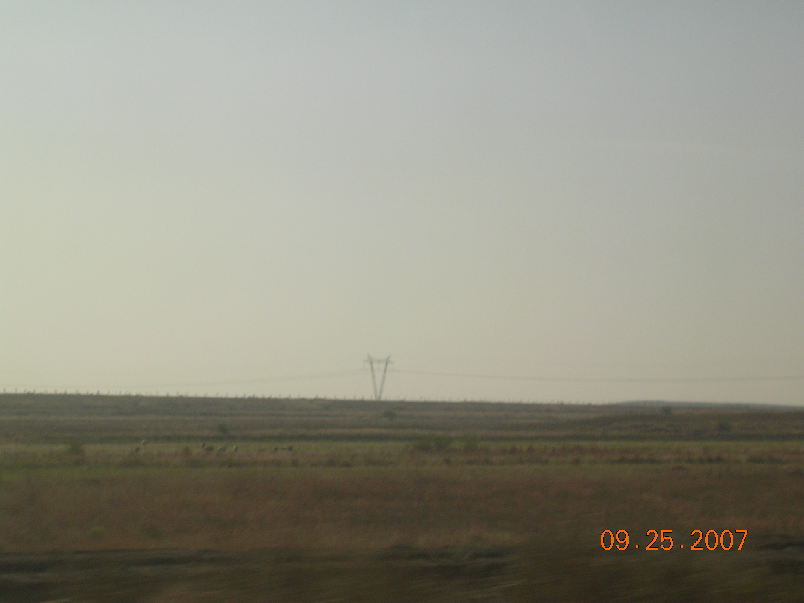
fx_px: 2671
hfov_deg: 17.1
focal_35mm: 115
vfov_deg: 12.9
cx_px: 402
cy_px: 302
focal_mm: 17.4
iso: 50
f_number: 4.9
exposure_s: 1/195
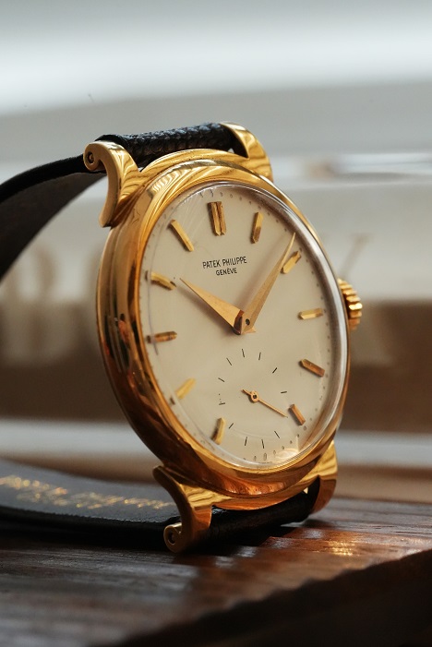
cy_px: 324
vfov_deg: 19.4
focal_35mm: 105
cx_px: 216
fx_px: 1888
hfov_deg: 13.1
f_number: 11
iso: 6400
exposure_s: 1/250
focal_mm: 105
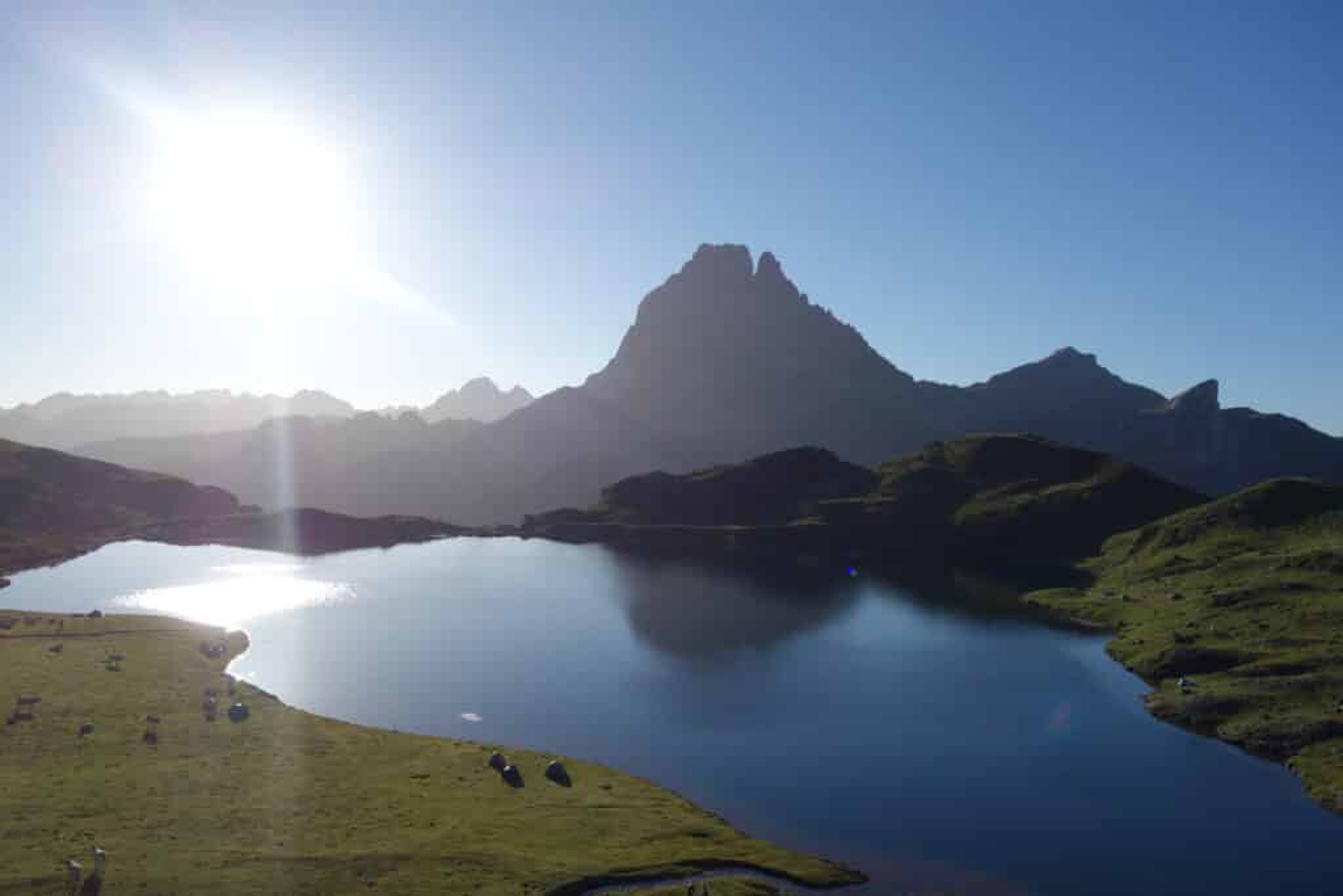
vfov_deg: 46.4
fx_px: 1045
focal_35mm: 28
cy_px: 448
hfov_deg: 65.5
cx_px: 672
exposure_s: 1/800
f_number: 5.6
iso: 125
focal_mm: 10.4
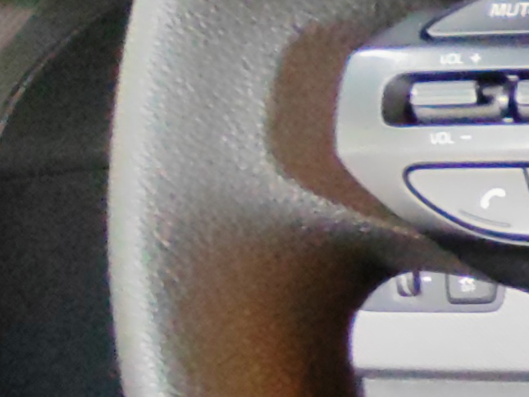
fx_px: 1238
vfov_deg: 18.2
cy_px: 238
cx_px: 1239
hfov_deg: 15.2
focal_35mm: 81
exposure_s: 1/20
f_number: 2.2
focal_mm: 1.68
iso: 386
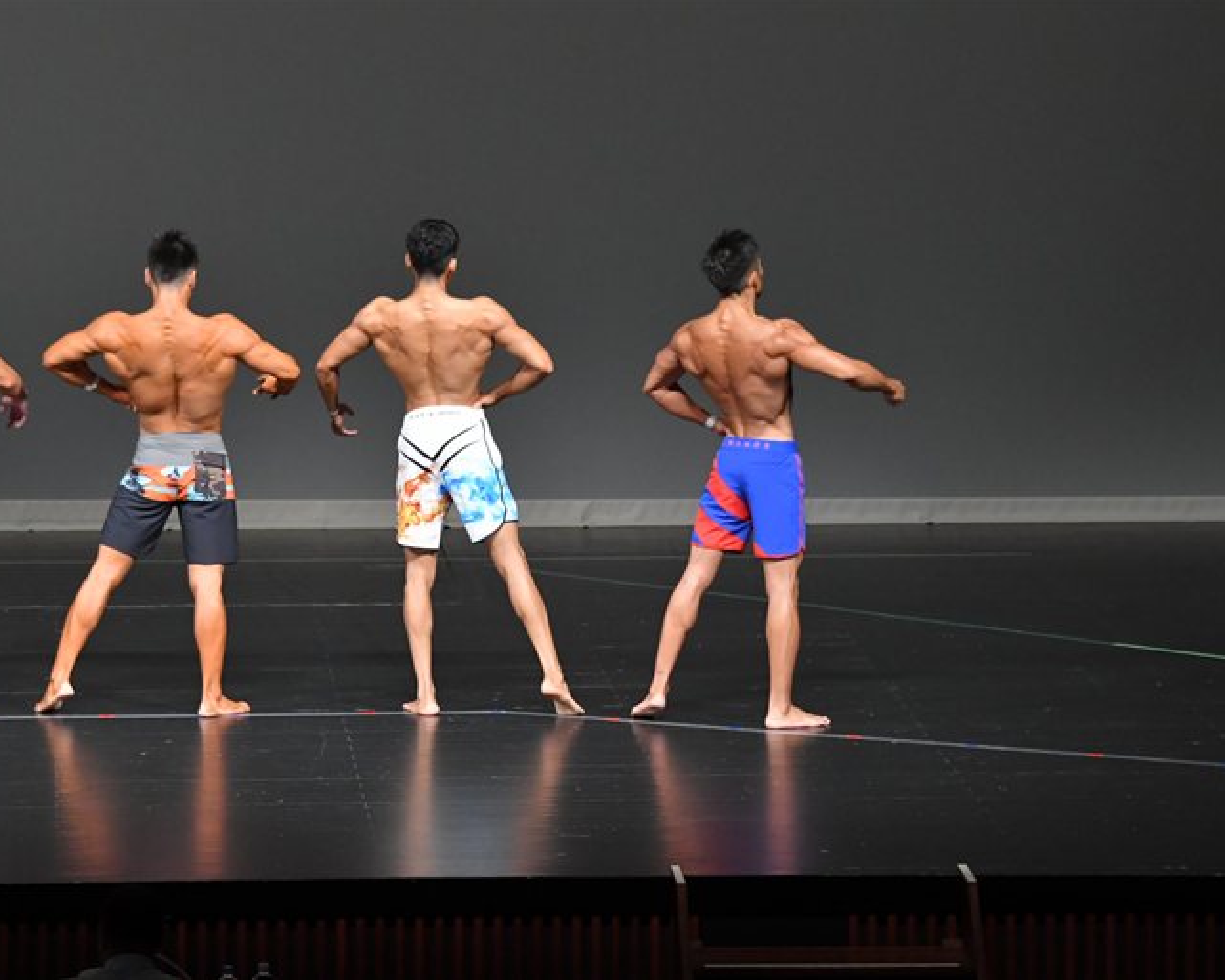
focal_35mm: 212
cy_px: 489
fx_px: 7687
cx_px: 504
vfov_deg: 7.3
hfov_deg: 9.1
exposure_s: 1/400
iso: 4000
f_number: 5.6
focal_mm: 125
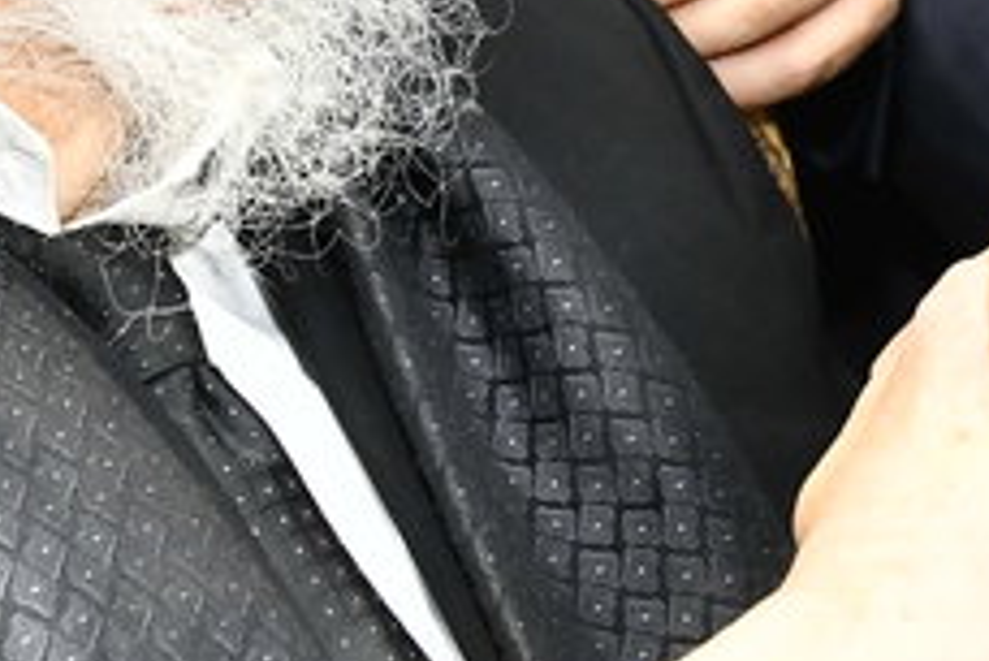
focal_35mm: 220
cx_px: 959
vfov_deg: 6.0
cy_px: -819
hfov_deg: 9.3
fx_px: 6047
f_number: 5.6
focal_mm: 36
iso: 1000
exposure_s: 1/125
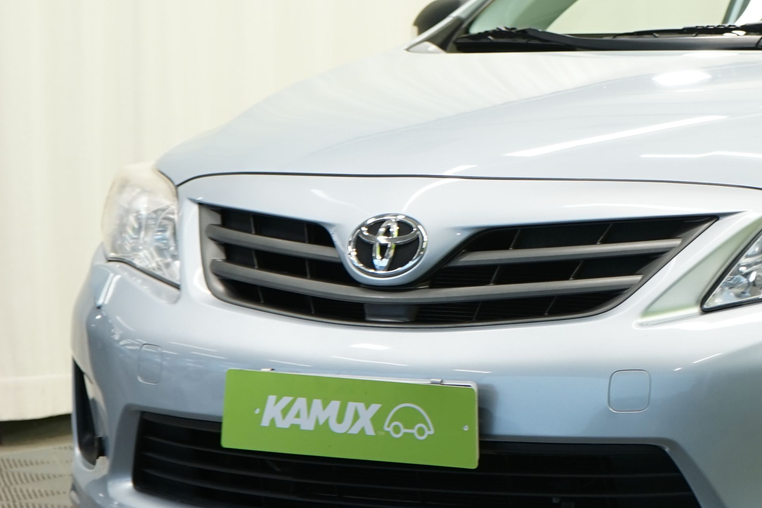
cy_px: 233
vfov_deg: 9.5
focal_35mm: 145
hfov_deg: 13.9
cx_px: 812
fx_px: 3069
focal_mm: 53
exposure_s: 1/13
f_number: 5
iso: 250
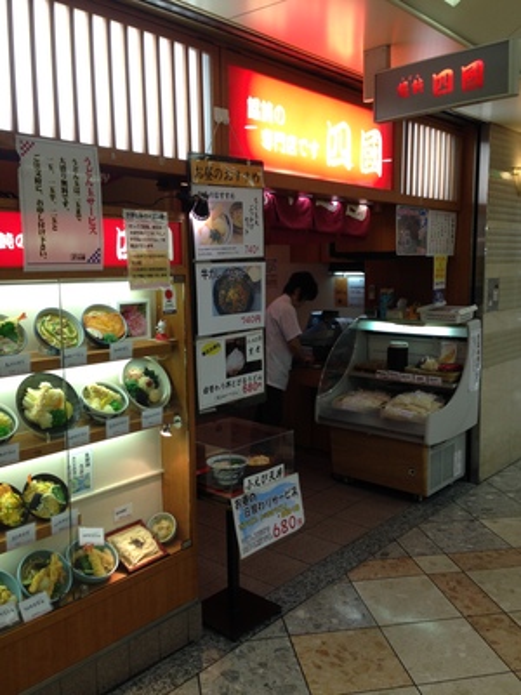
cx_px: 260
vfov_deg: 55.4
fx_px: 662
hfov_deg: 42.9
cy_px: 348
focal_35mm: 33
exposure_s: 1/30
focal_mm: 4.12
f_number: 2.4
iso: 50
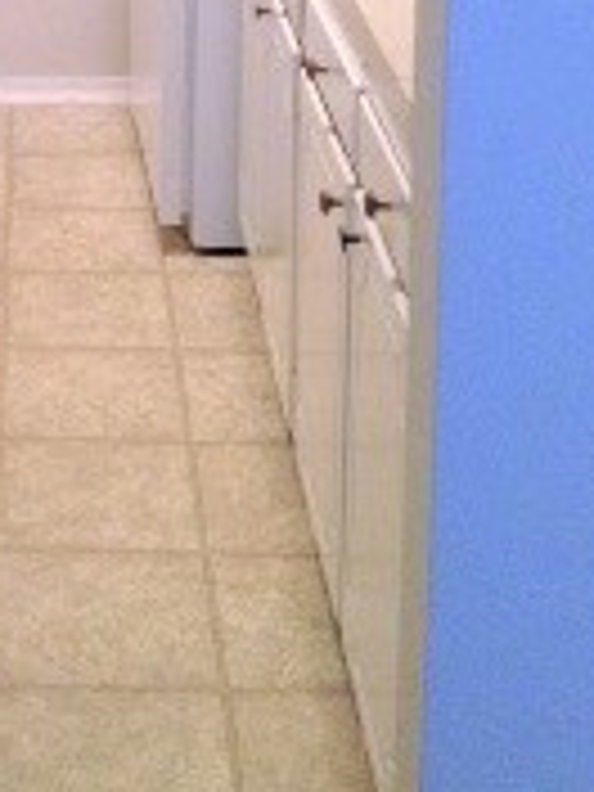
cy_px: -108
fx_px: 2036
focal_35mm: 89
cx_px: -94
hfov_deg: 16.0
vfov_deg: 20.8
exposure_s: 1/20
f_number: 2.4
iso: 320
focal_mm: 4.28
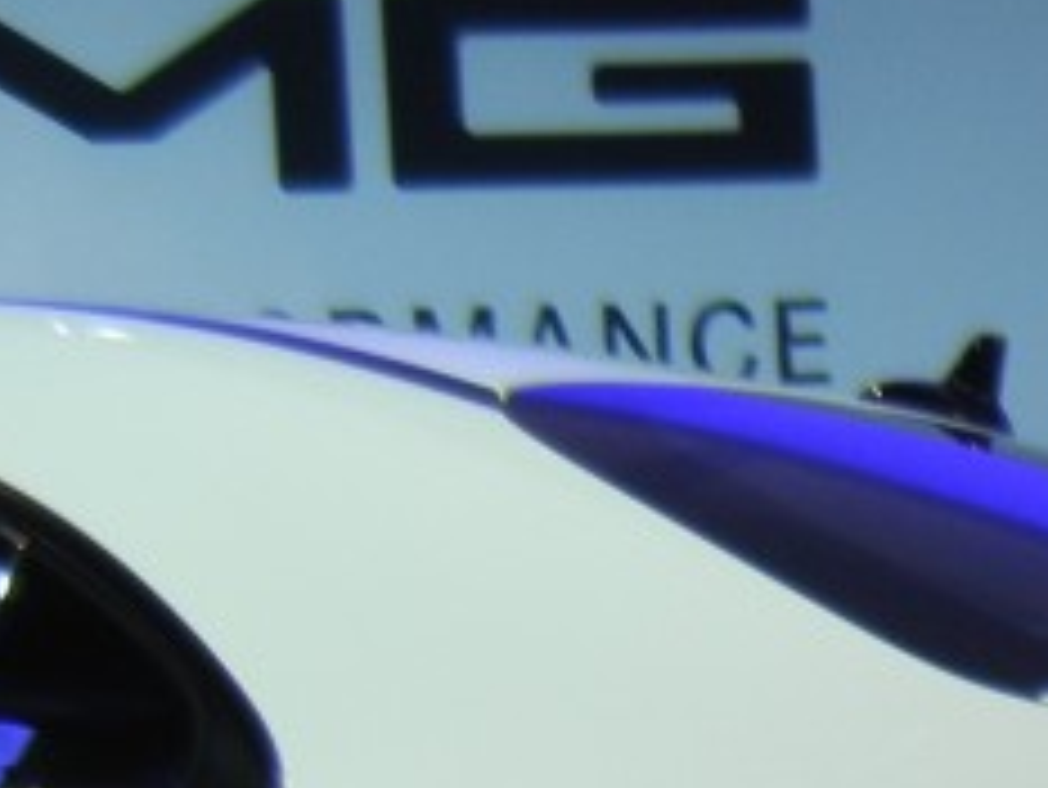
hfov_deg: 13.5
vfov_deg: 10.4
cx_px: 1853
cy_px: 1513
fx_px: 3998
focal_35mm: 132
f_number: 3.5
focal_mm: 5.4
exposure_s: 1/62
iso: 160
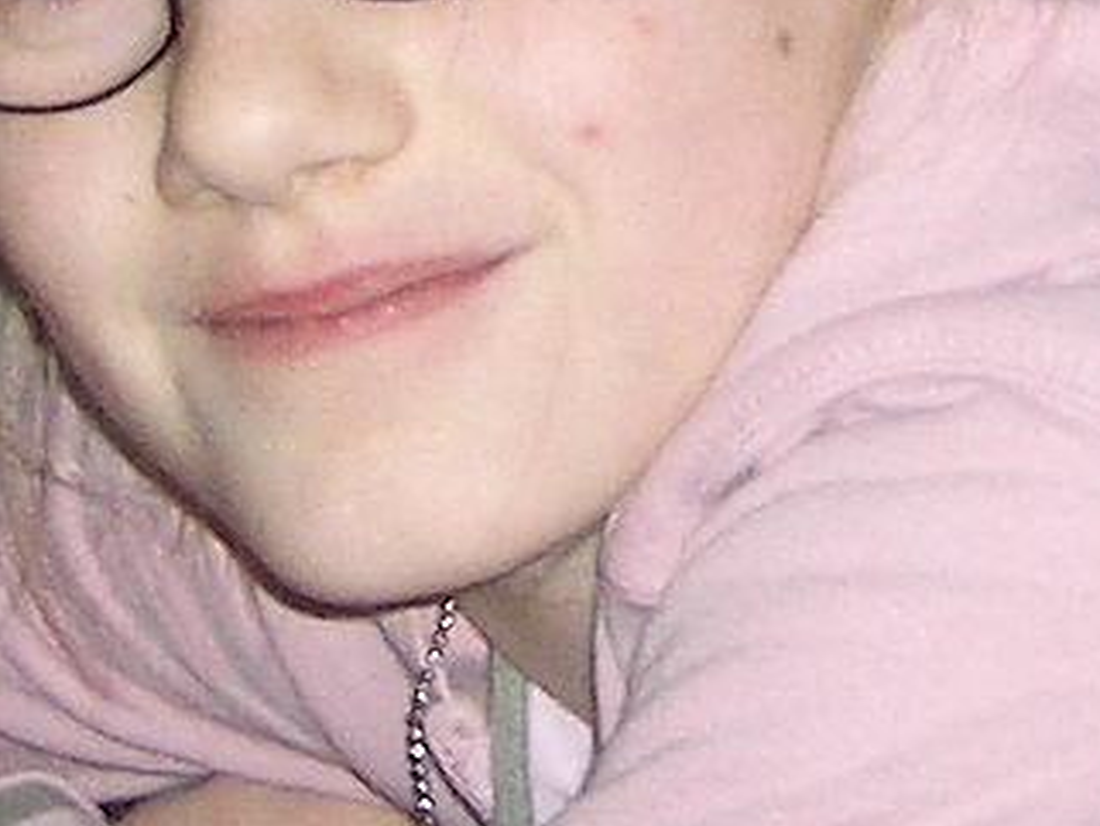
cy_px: -1169
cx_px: 1090
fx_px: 7979
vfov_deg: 5.7
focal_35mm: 251
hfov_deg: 7.9
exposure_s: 1/60
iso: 100
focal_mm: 5.8
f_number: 2.6
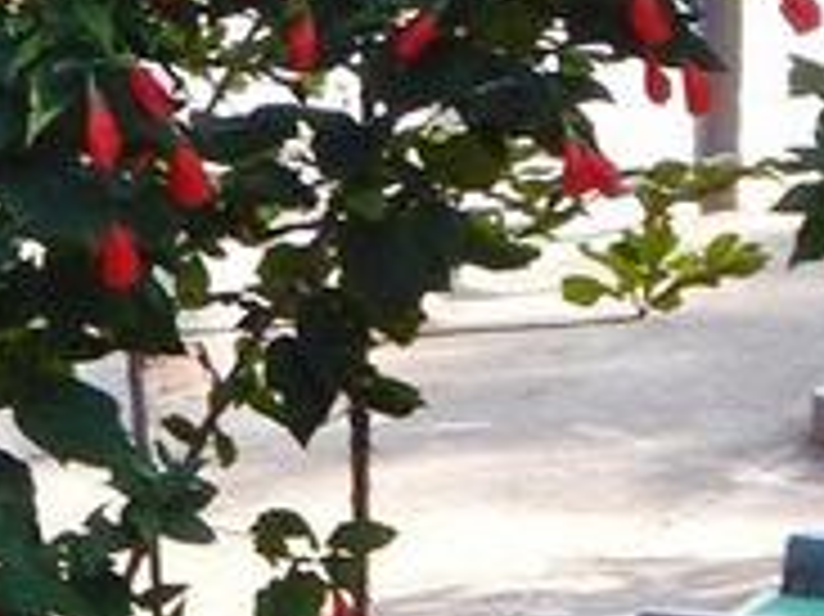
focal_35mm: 302
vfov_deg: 4.9
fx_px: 7184
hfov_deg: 6.5
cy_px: 22
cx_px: 59
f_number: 4.1
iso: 125
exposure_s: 1/100
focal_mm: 12.3
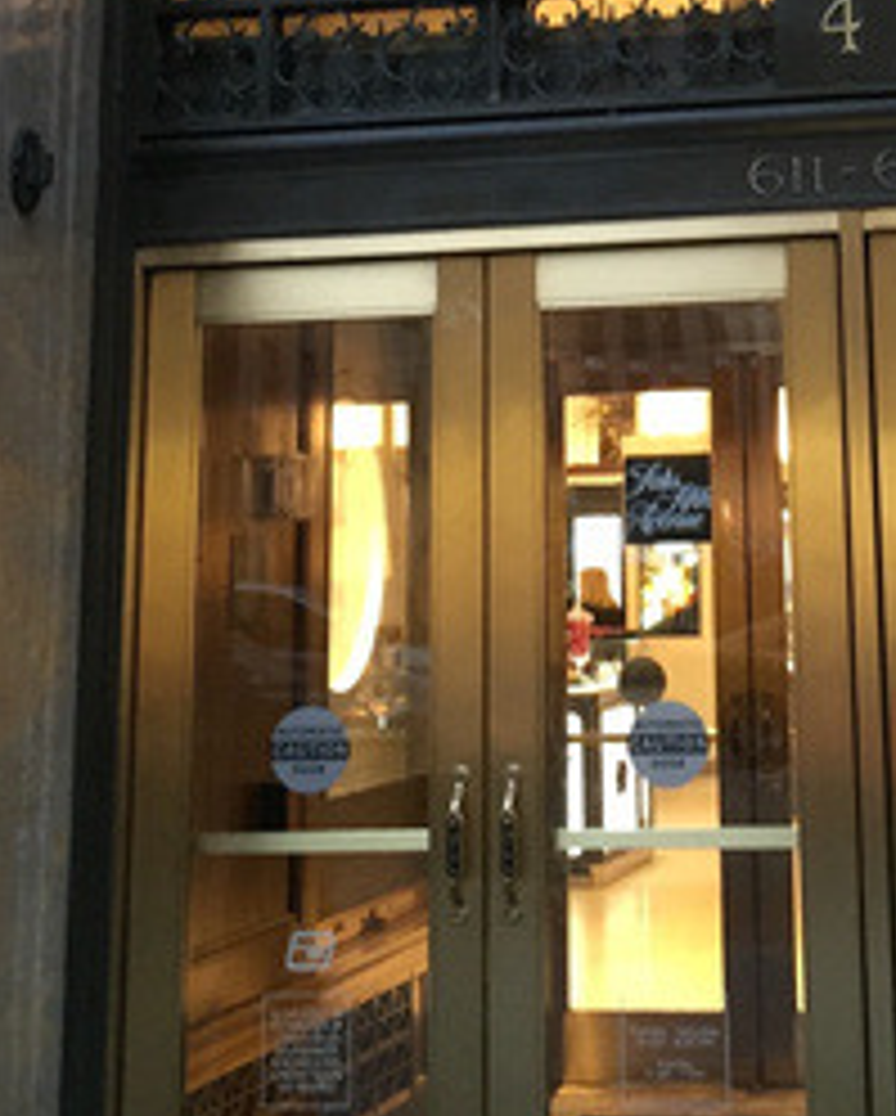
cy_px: -11
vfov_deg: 24.5
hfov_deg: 20.6
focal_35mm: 74
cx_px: 687
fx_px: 2448
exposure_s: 1/30
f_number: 2.2
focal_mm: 4.15
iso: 100
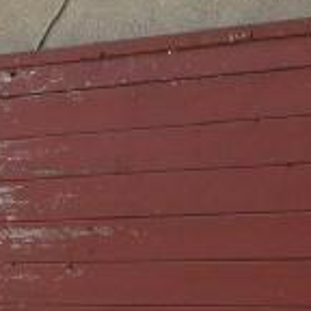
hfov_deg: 9.4
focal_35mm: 186
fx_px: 1891
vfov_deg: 9.3
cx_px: 149
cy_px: 339
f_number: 5.3
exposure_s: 1/225
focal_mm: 7.85
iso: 100
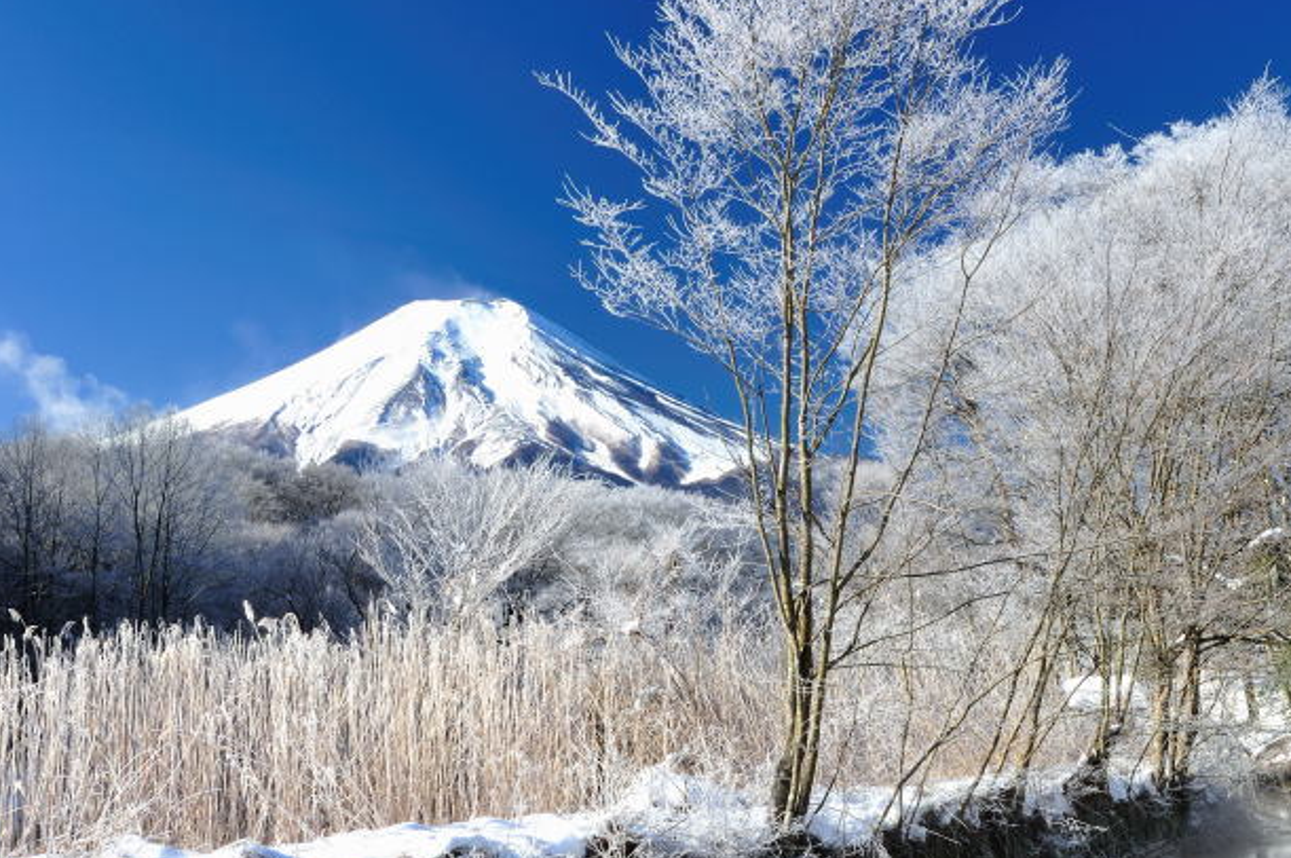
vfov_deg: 24.6
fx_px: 1970
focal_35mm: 55
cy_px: 435
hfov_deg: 36.0
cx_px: 824
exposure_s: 1/8
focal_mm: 42
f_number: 22
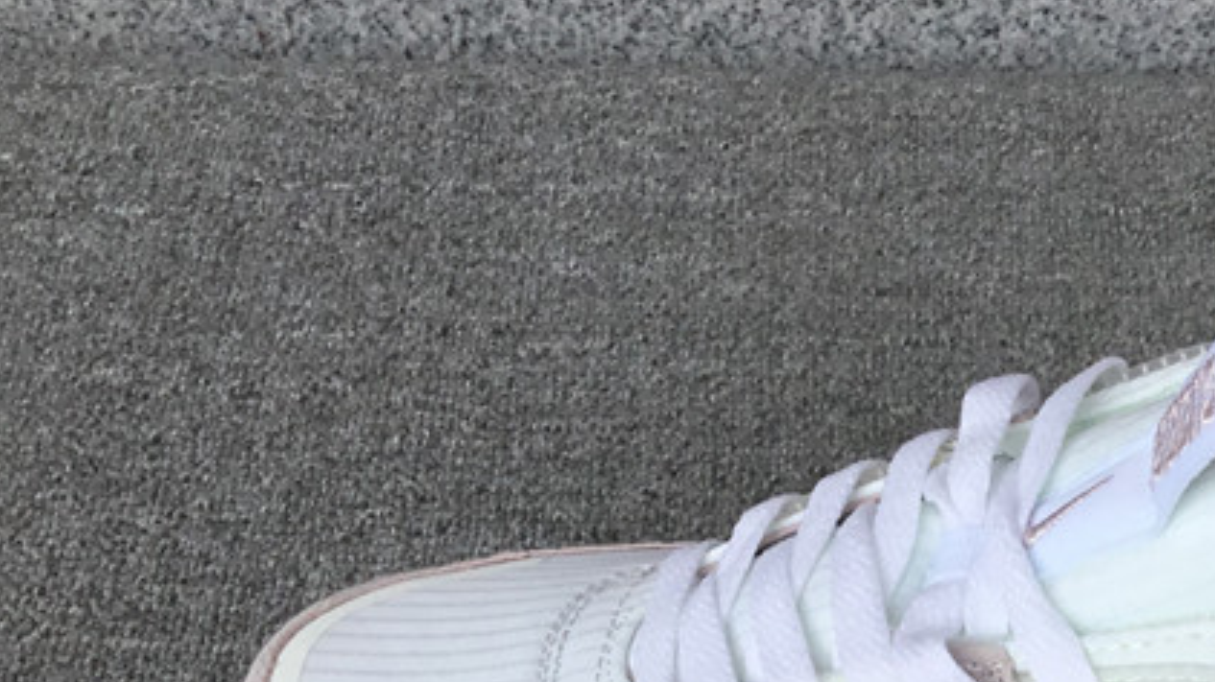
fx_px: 2319
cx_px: 1074
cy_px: 865
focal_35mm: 72
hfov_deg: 28.3
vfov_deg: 16.0
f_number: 2.4
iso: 25
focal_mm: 3.3
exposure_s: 1/369
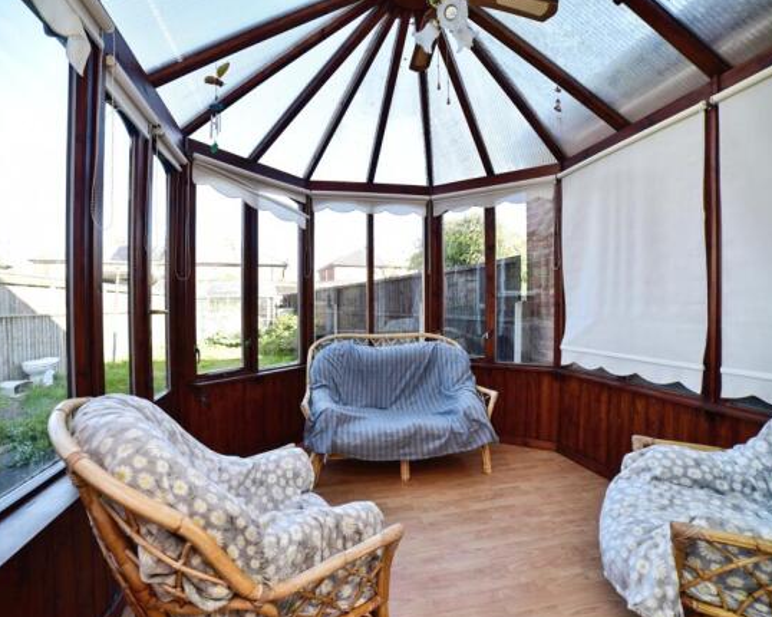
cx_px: 365
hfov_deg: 93.0
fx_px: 365
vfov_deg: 80.3
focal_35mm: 16
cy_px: 308
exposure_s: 1/40
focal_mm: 14
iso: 100
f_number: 8
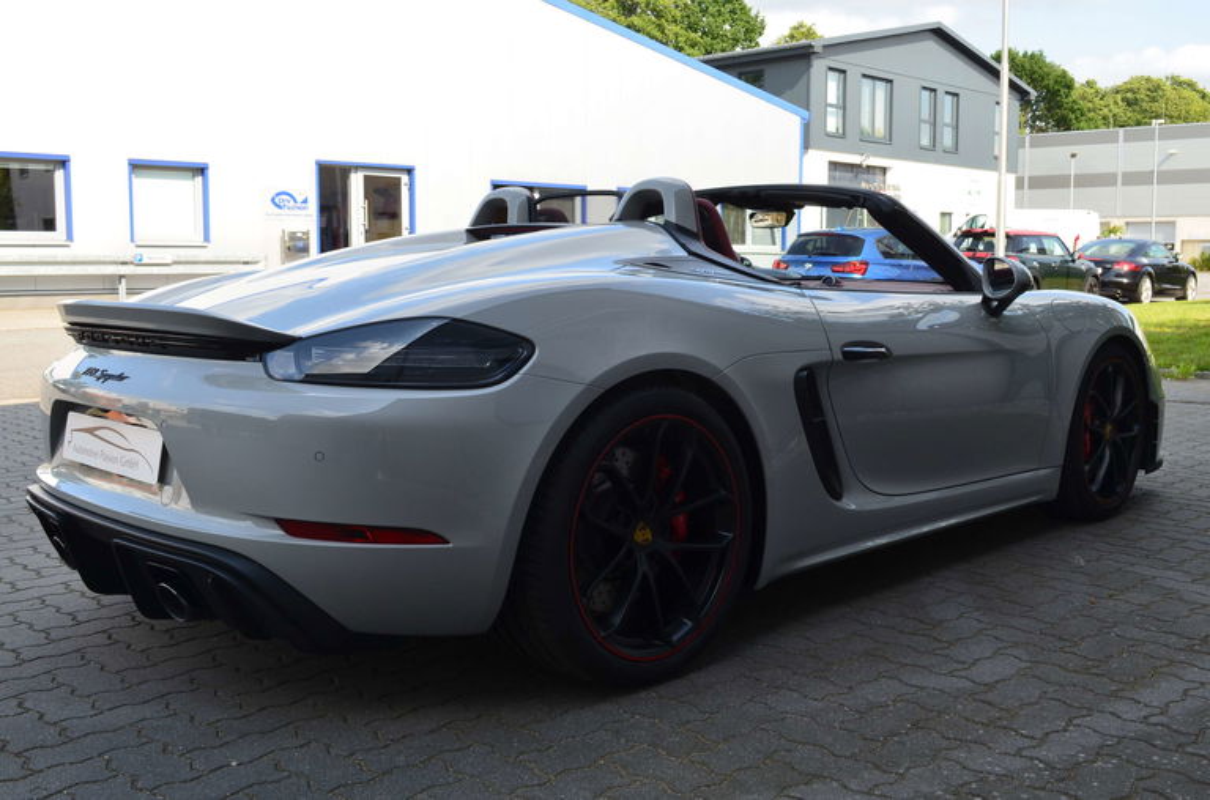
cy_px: 400
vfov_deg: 36.7
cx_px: 605
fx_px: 1207
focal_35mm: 36
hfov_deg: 53.2
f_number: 10
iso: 200
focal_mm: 24
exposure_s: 1/60
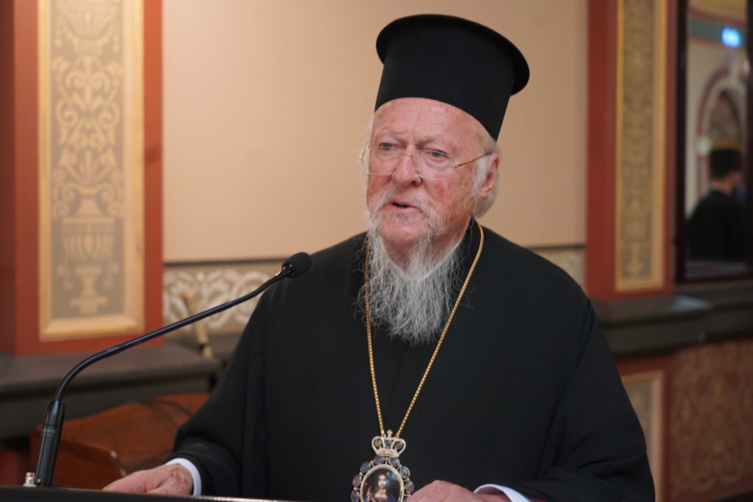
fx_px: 1213
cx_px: 376
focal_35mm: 58
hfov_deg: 34.5
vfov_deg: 23.4
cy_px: 251
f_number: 4
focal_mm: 58
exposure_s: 1/60
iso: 3200
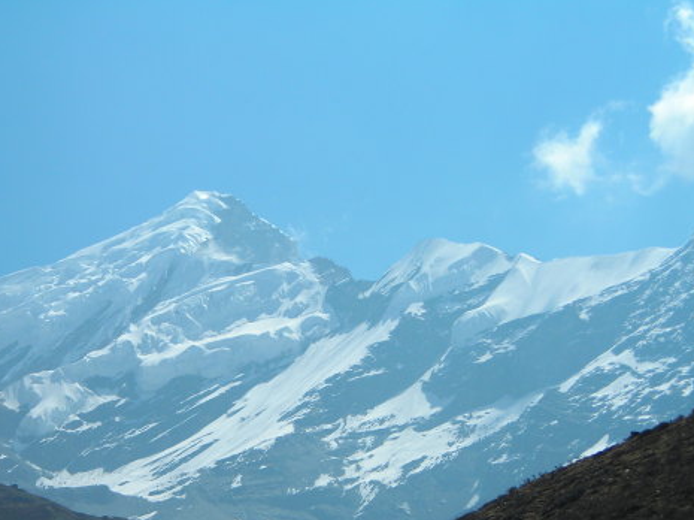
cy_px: 342
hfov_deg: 15.9
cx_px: 233
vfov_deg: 11.9
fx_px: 2484
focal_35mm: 124
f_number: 9.1
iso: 50
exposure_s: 1/178
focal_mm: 14.8
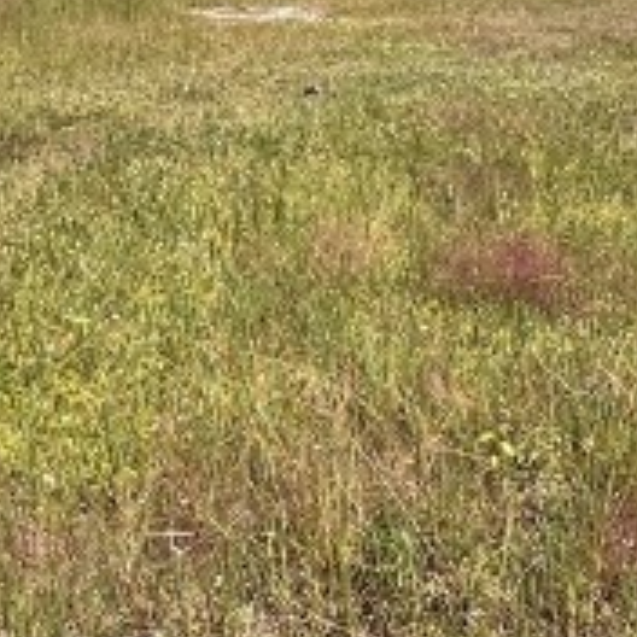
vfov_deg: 23.1
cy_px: -174
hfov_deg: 25.6
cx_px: 232
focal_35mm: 67
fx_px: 1395
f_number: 1.8
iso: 32
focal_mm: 1.57
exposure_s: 1/1876
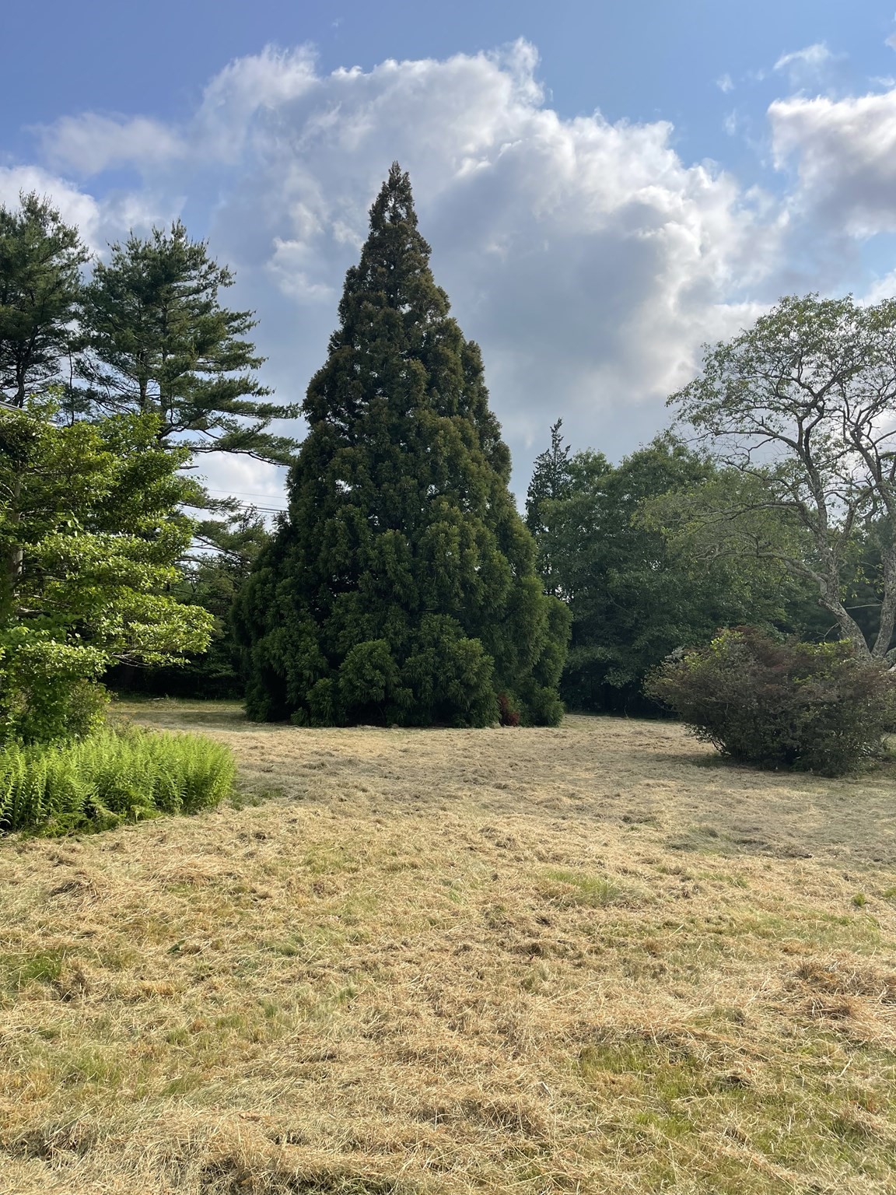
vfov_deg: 69.4
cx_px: 448
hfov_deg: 54.9
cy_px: 598
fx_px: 863
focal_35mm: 25
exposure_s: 1/3559
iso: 32
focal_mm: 5.1
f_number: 1.6
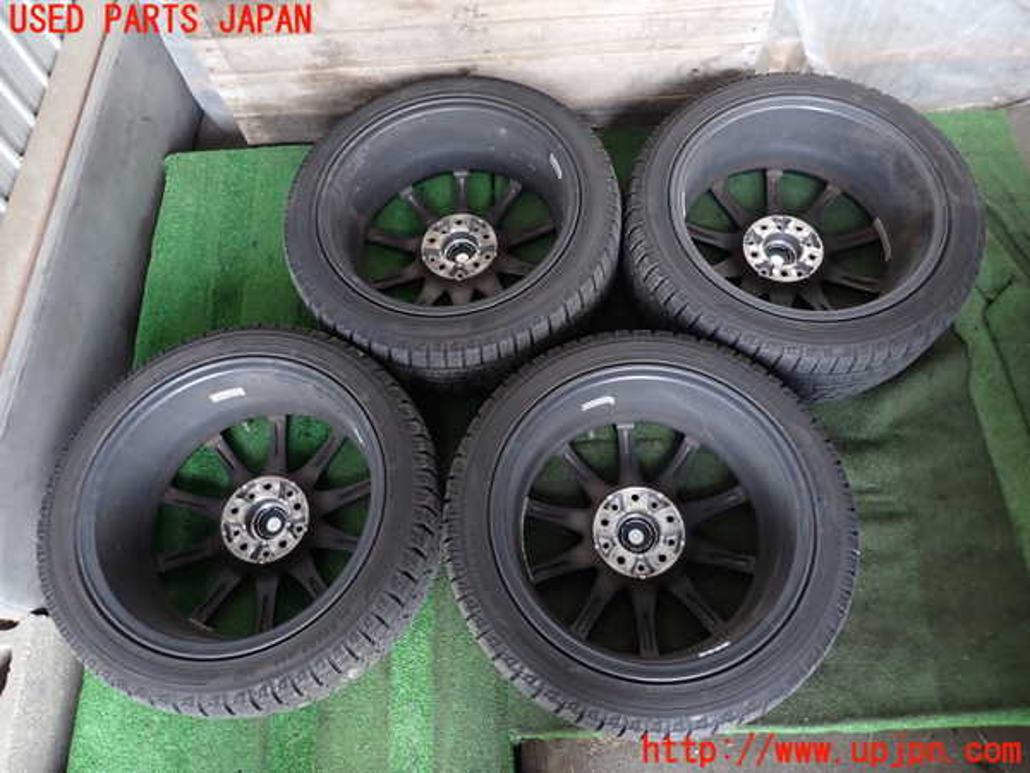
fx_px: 744
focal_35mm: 25
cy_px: 386
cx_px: 515
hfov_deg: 69.4
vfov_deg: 54.9
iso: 200
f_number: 2
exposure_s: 1/30
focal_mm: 4.5
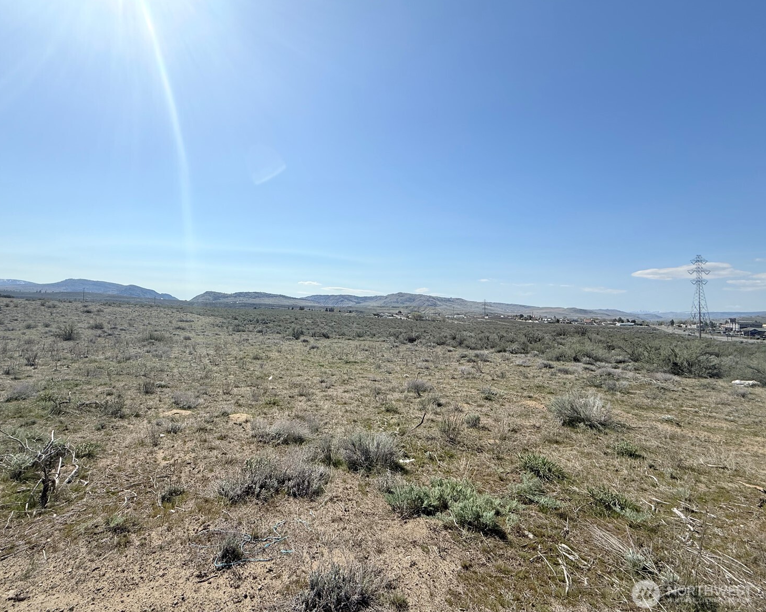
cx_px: 348
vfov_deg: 84.0
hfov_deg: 96.5
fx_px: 340
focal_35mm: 15
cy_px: 300
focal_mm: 2.22
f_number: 2.2
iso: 50
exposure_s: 1/5155
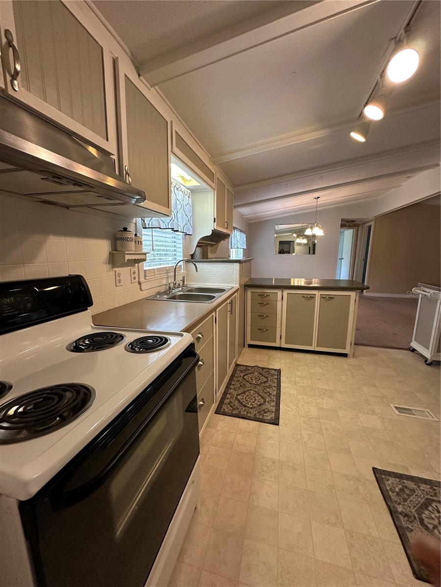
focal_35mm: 14
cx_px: 220
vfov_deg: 102.1
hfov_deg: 85.7
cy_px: 294
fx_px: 238
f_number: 2.2
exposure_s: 1/60
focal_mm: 2.22
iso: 200
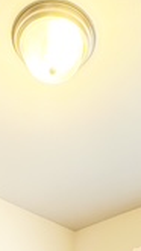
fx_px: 392
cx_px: 44
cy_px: 392
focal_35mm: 59
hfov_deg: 20.3
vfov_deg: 25.2
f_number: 2.2
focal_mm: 2.22
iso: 250
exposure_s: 1/99
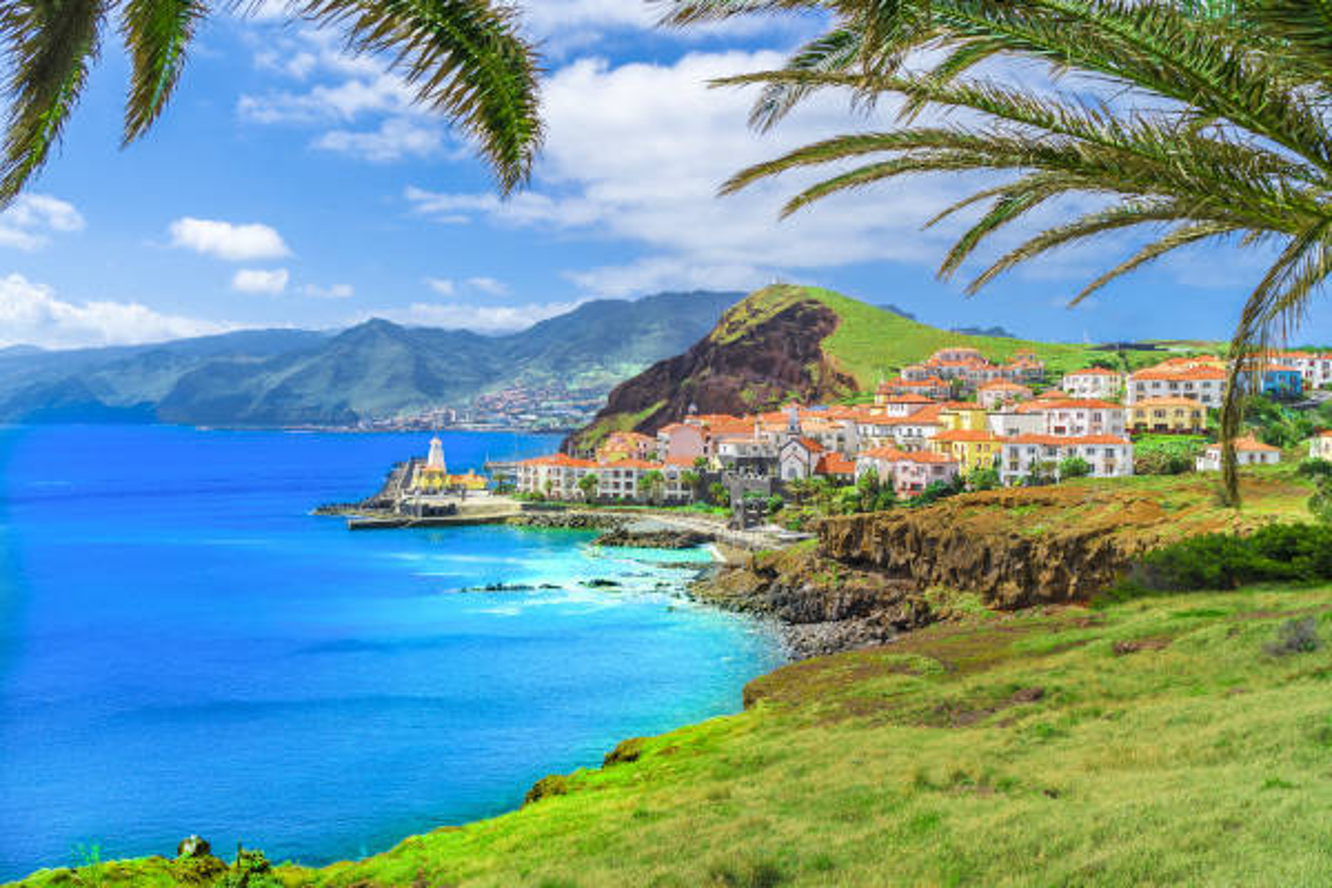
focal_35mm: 30
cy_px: 444
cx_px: 666
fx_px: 1110
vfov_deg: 43.6
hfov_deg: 61.9
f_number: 10
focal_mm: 30
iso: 100
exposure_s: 1/200
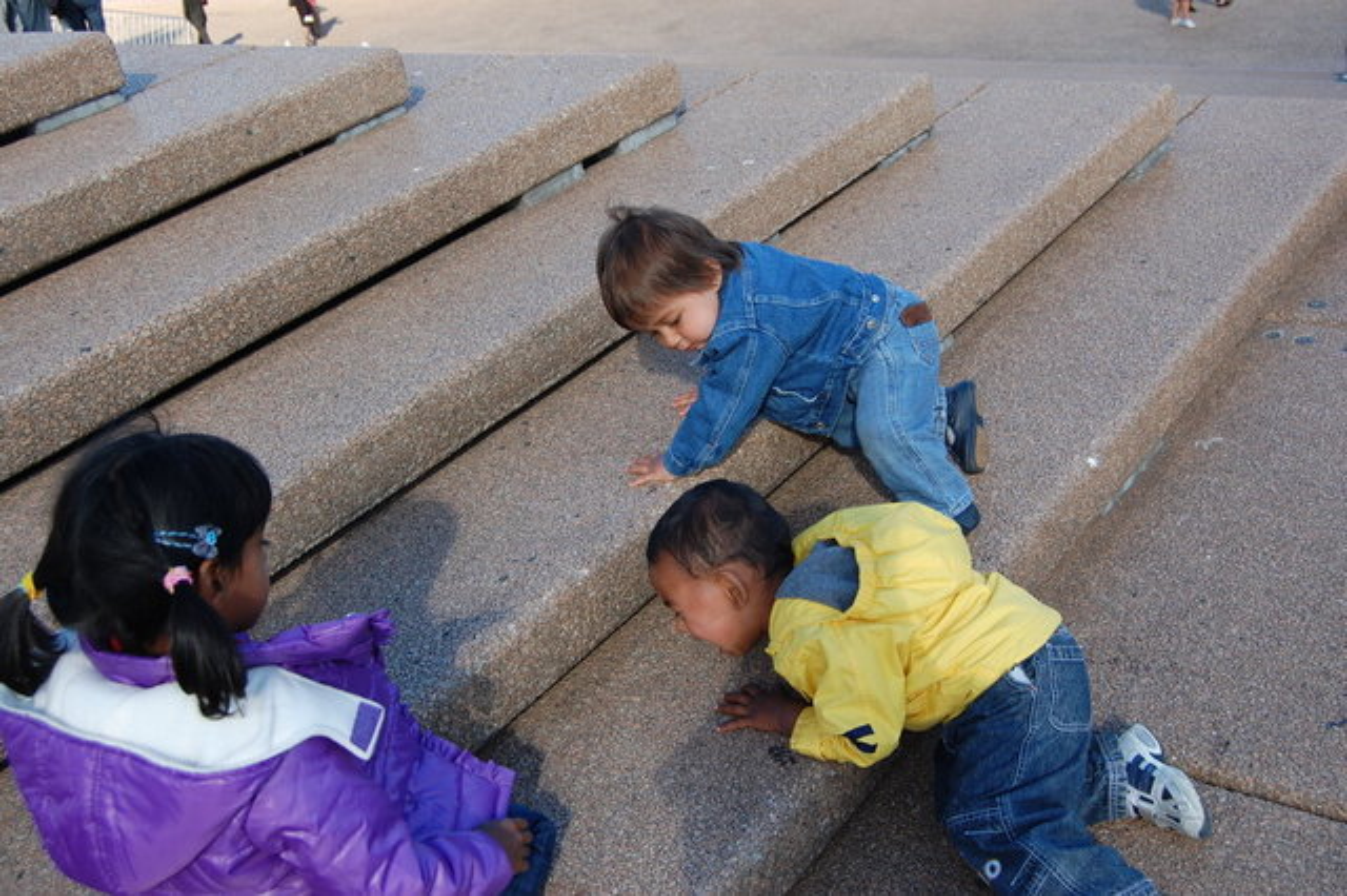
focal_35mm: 39
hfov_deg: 49.6
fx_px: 1458
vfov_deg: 34.2
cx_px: 674
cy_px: 448
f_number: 7.1
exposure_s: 1/200
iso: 200
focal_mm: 26
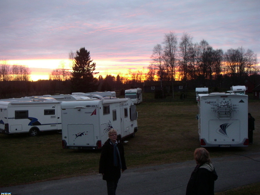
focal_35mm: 39
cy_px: 97
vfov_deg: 36.8
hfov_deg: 47.8
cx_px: 128
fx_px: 293
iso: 100
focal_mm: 6
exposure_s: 1/10
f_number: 2.8
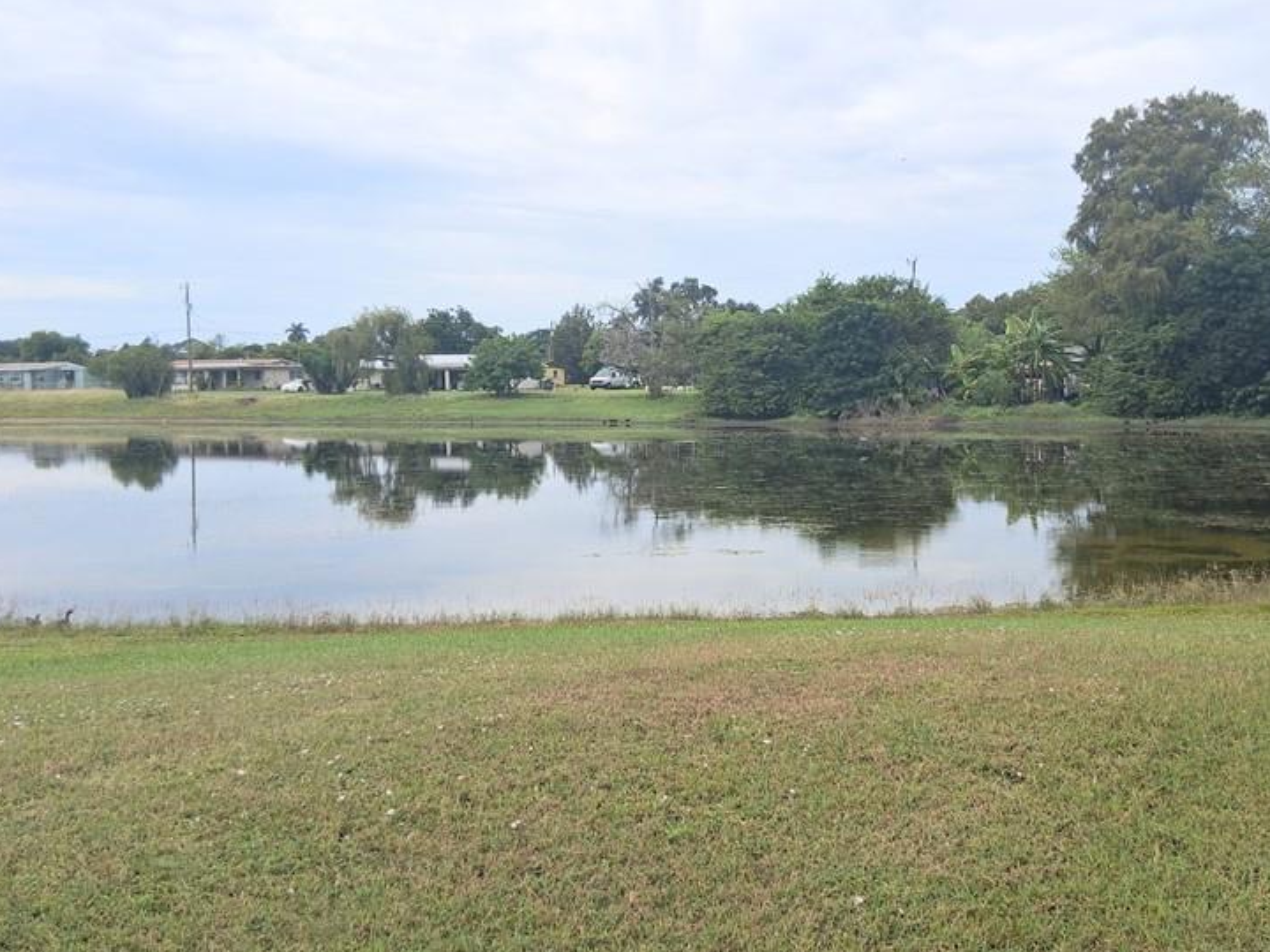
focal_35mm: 37
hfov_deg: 49.6
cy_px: 444
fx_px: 1357
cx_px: 808
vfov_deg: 38.6
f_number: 1.8
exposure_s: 1/562
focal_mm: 3.98
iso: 25
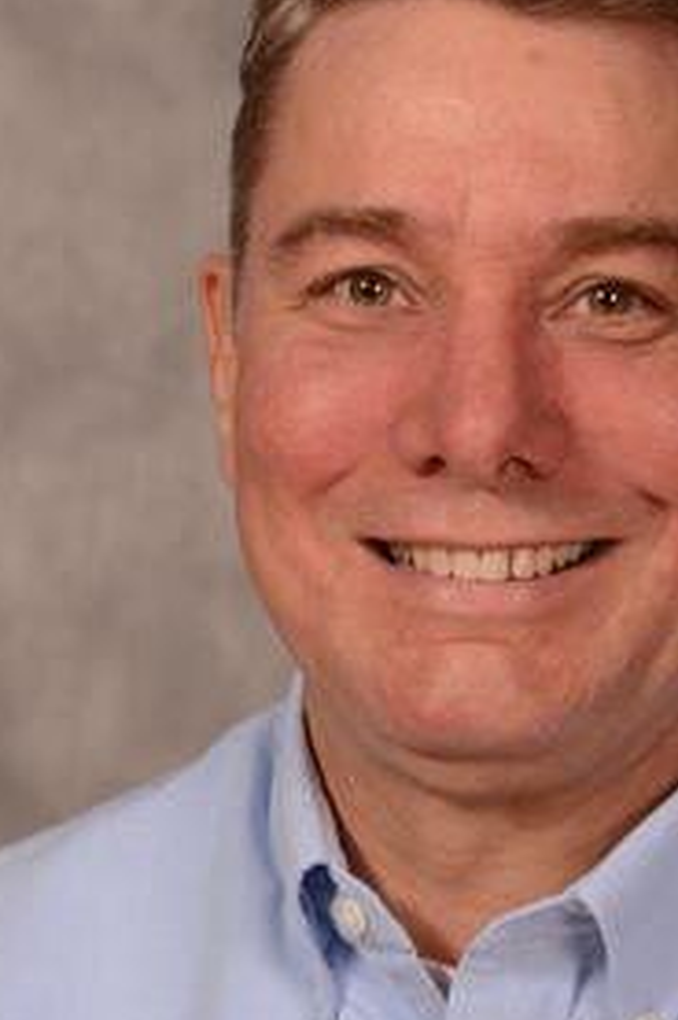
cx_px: 483
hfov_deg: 6.2
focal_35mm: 222
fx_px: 6287
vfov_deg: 9.3
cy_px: 632
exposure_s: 1/250
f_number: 9
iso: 200
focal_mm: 80
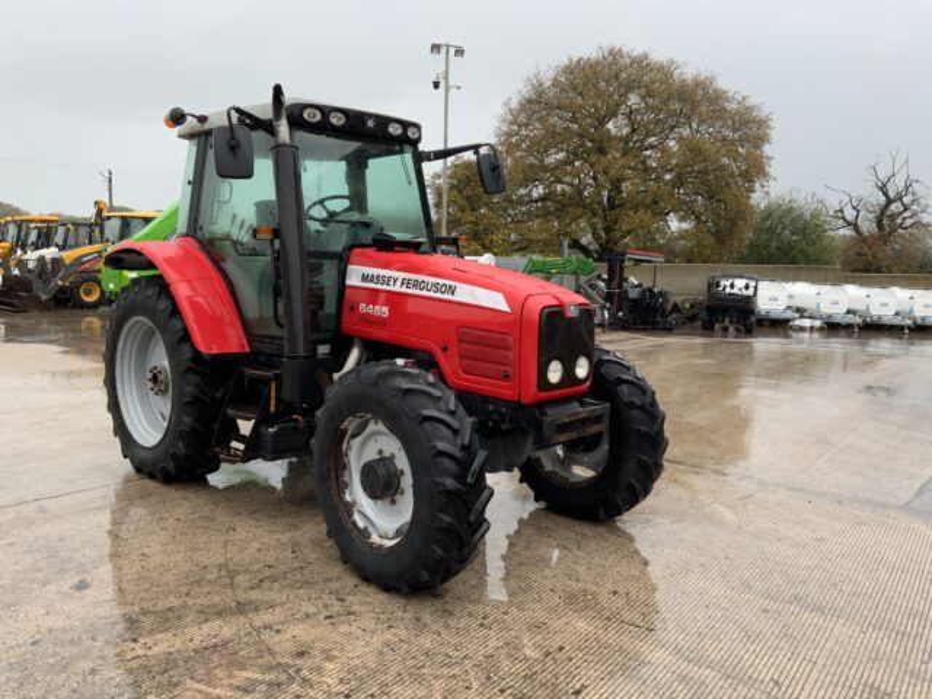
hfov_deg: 61.7
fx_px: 781
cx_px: 466
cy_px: 350
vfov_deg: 48.2
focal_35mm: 29
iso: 25
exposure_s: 1/122
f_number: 1.8
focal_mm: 3
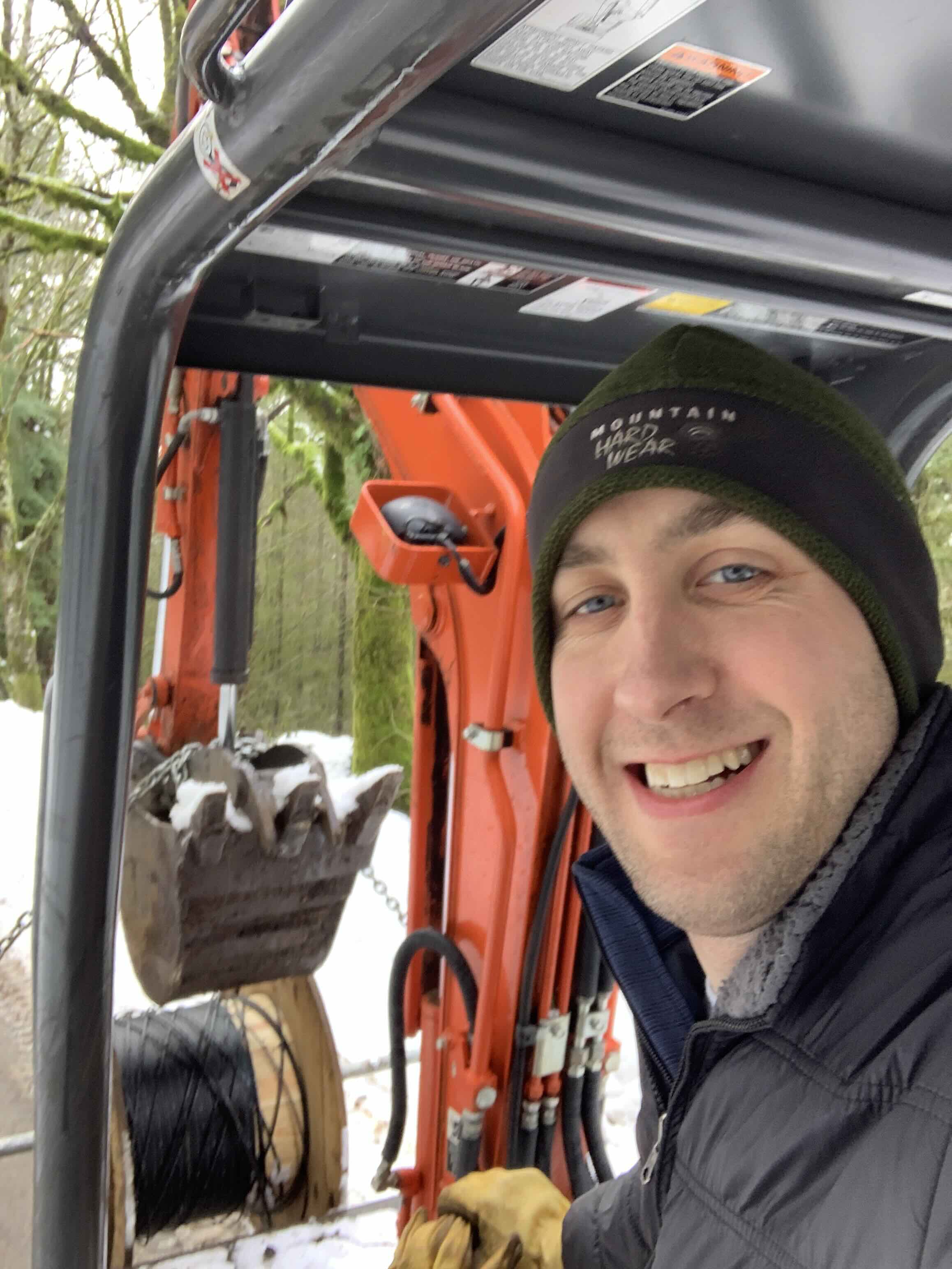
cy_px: 634
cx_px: 476
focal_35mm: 32
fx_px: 1173
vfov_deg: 56.8
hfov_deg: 44.2
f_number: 2.2
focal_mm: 2.87
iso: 64
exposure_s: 1/66
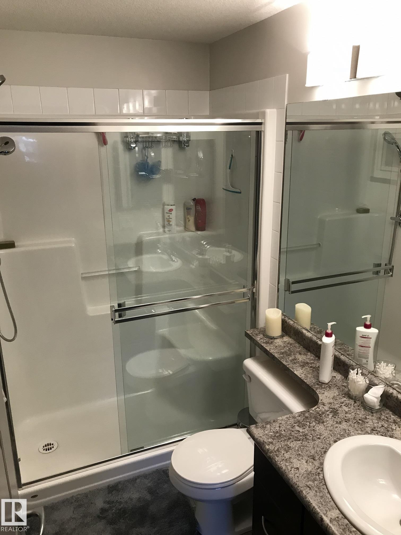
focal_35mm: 28
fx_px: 432
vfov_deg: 63.4
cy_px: 268
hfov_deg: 49.7
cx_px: 200
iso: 32
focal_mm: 3.99
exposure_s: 1/30
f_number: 1.8
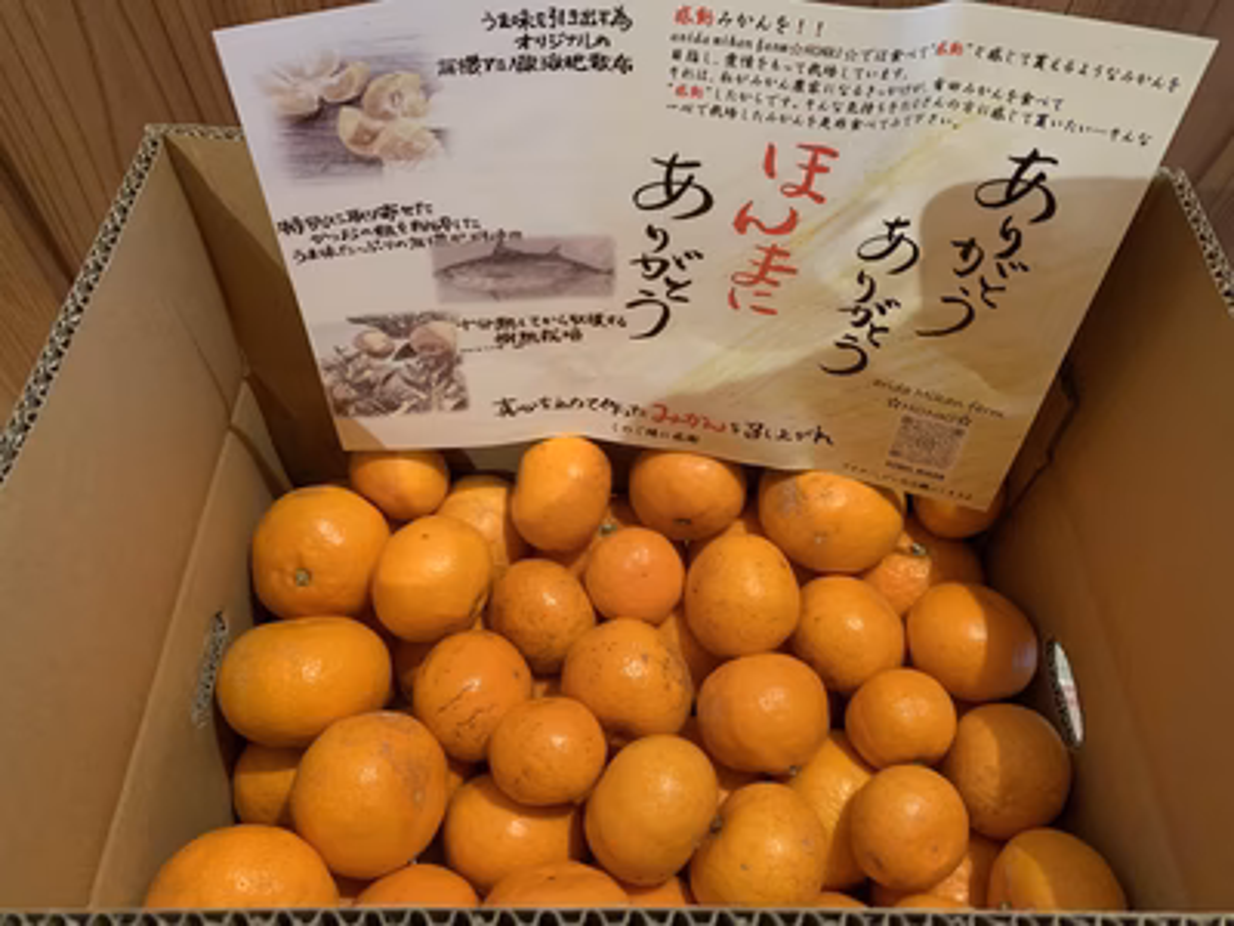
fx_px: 927
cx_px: 617
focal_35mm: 26
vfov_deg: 53.1
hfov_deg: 67.3
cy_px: 463
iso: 640
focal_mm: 4.25
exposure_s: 1/30
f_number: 1.8
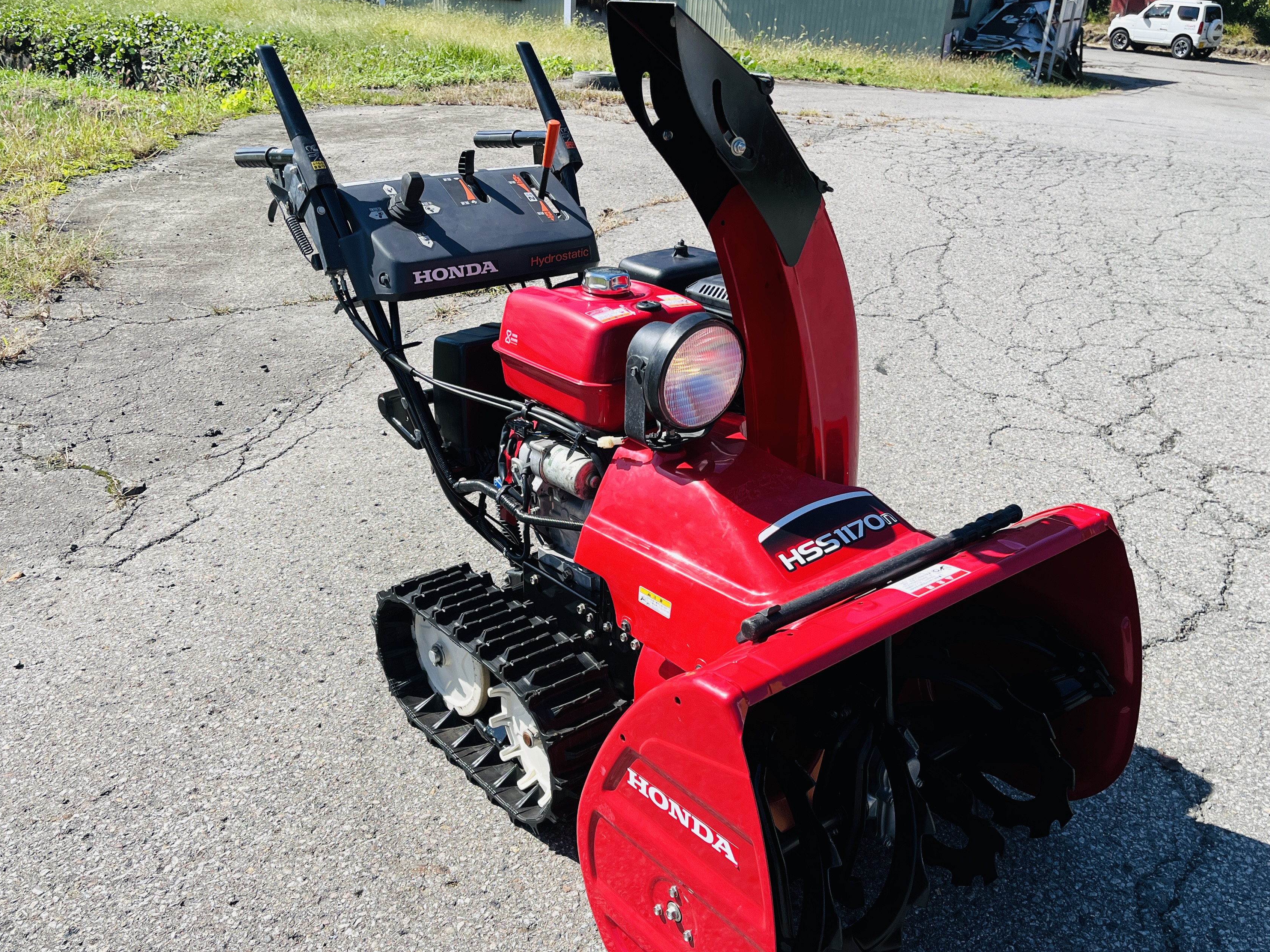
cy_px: 541
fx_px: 1137
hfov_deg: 58.3
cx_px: 657
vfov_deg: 45.3
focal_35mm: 31
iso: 50
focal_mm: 5.1
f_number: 1.6
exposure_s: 1/2268
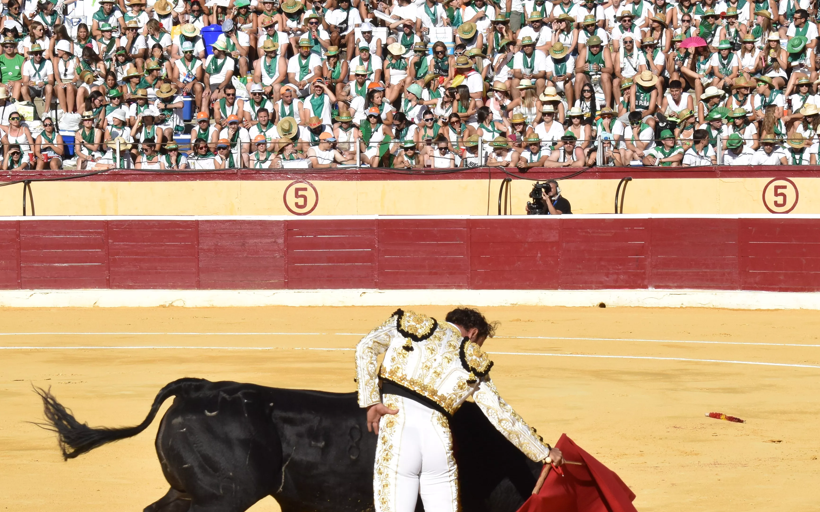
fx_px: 3238
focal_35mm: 145
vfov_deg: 9.0
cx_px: 402
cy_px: 381
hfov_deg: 14.4
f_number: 13
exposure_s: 1/640
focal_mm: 55
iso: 400
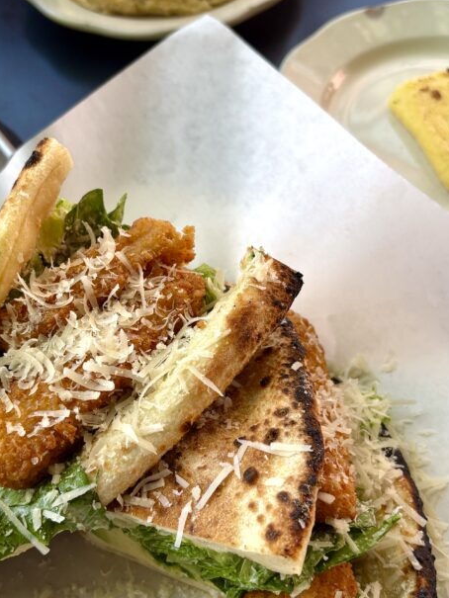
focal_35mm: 44
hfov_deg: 32.7
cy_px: 313
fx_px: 761
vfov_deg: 42.9
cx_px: 170
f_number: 1.6
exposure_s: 1/397
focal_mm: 5.96
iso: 50
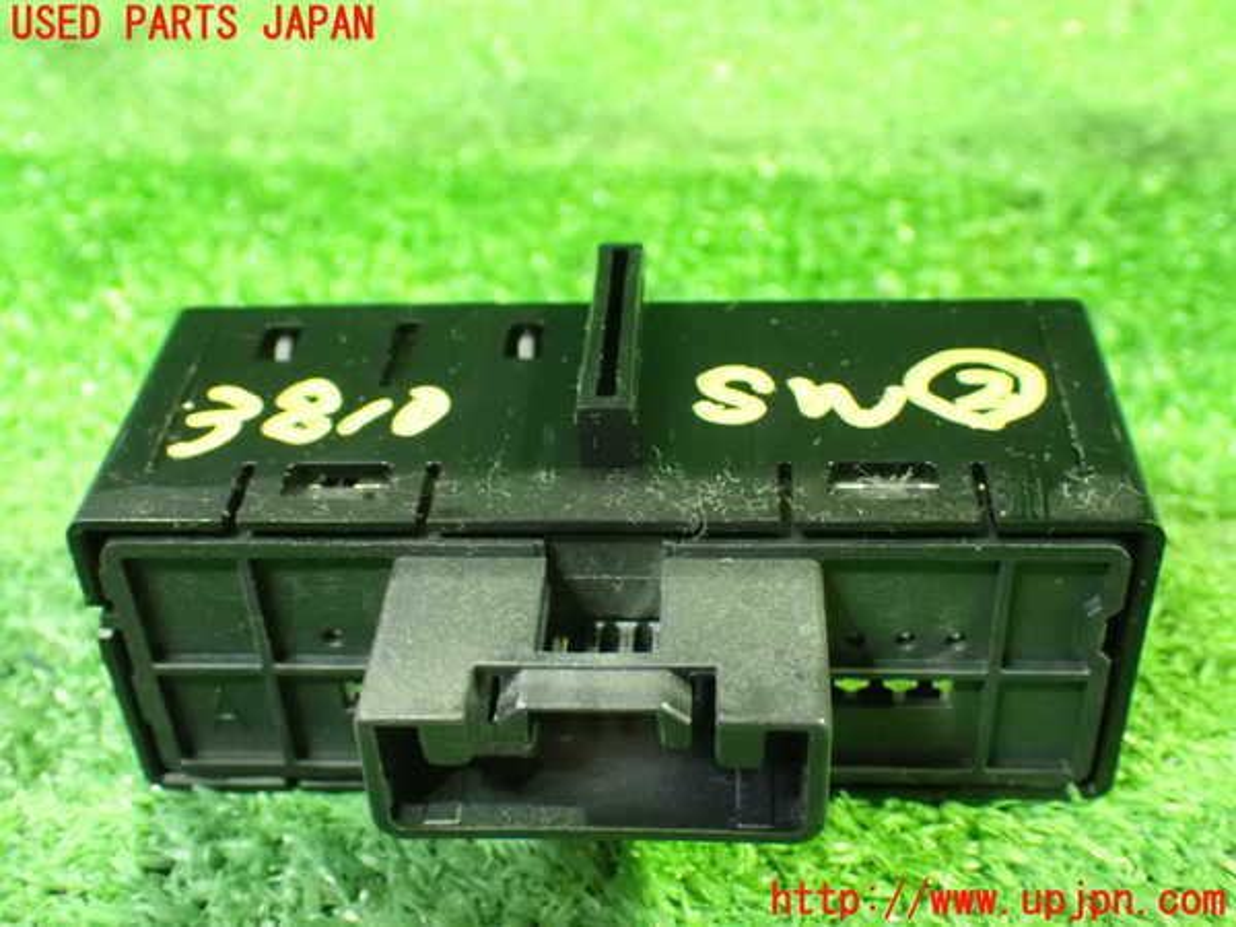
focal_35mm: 44
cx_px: 618
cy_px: 464
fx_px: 1571
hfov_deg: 42.9
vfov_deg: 32.9
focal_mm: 7.84
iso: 1600
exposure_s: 1/20
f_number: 2.9
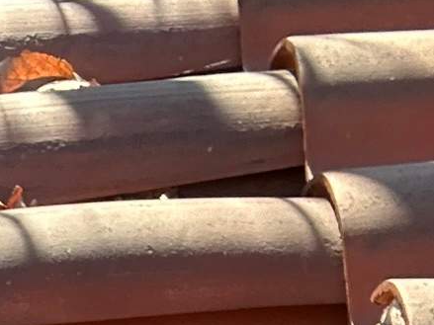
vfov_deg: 9.3
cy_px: 819
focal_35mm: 140
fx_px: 1755
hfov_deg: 13.0
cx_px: -303
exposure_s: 1/185
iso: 25
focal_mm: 2.69
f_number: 1.9
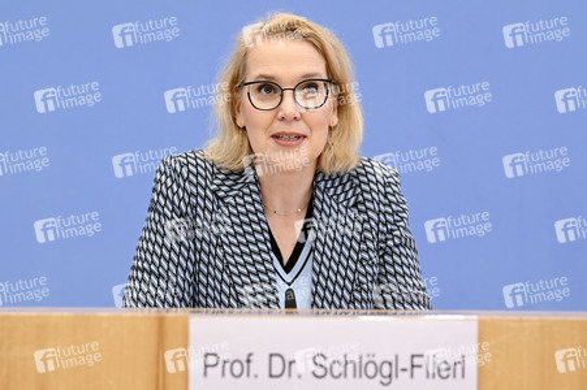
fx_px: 1271
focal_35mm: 78
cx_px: 294
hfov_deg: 26.0
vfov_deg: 17.5
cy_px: 195
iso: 3200
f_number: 5.6
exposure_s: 1/400
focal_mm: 78
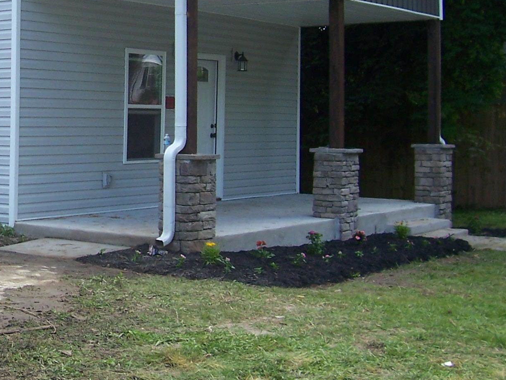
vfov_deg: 20.5
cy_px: 87
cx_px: -9
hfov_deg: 25.9
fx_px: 1038
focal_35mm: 71
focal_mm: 5.6
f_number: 2.7
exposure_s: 1/350
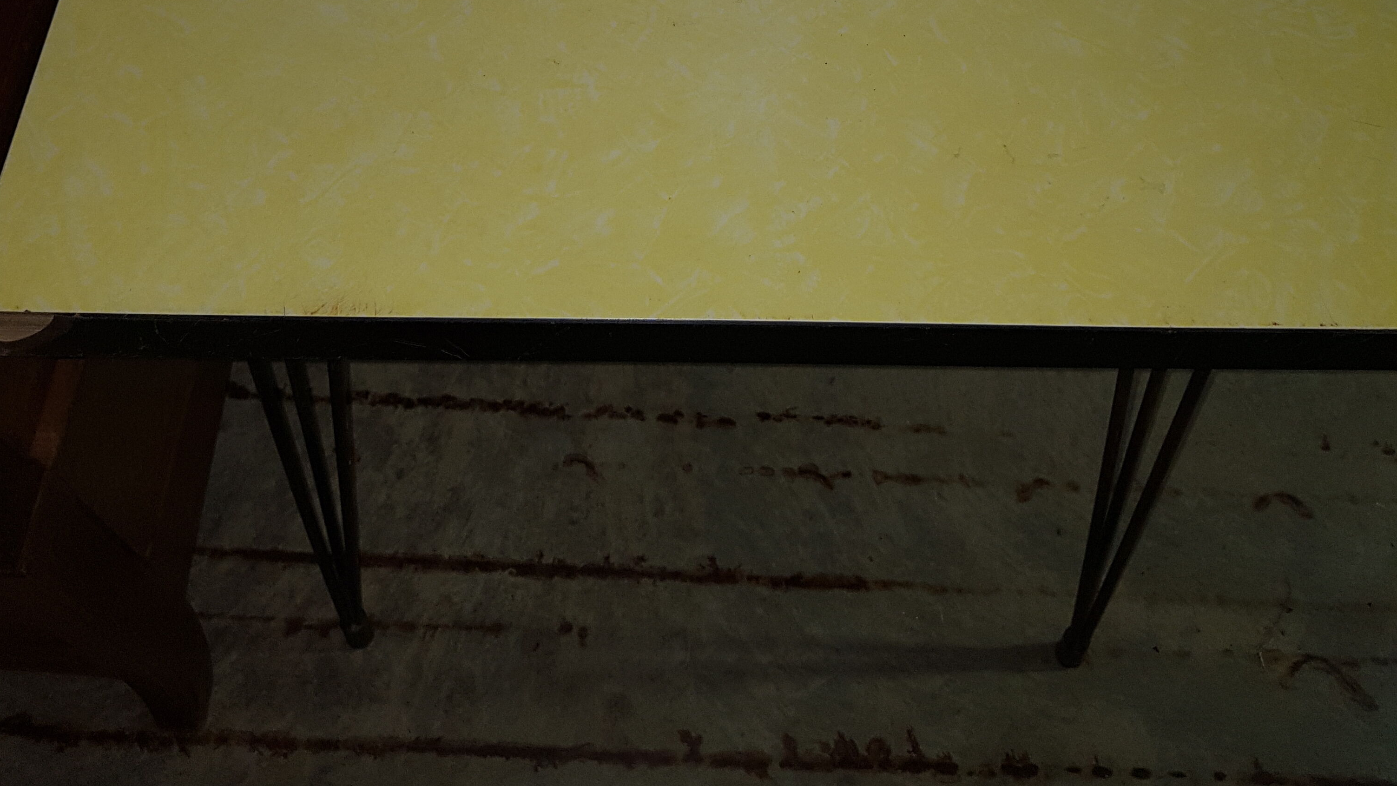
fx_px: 1408
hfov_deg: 52.8
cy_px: -140
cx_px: 701
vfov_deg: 27.7
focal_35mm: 38
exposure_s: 1/100
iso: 80
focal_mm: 4.3
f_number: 1.7
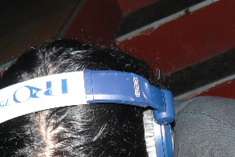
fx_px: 666
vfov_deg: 13.0
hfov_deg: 20.0
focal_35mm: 102
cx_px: 125
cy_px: 200
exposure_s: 1/25
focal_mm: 6
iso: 100
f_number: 2.8
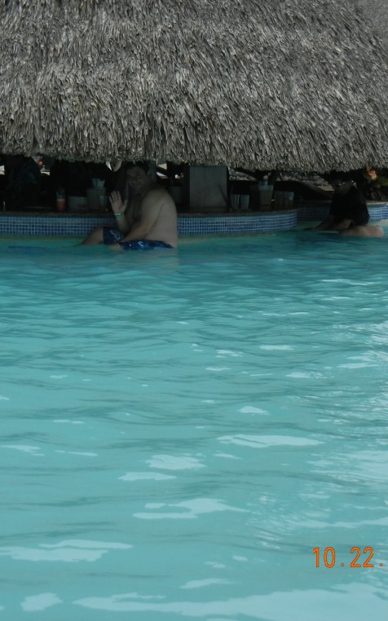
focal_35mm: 84
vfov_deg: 24.6
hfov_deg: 15.5
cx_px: 150
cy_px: 310
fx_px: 1422
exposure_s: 1/270
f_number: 8
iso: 160
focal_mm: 10.6
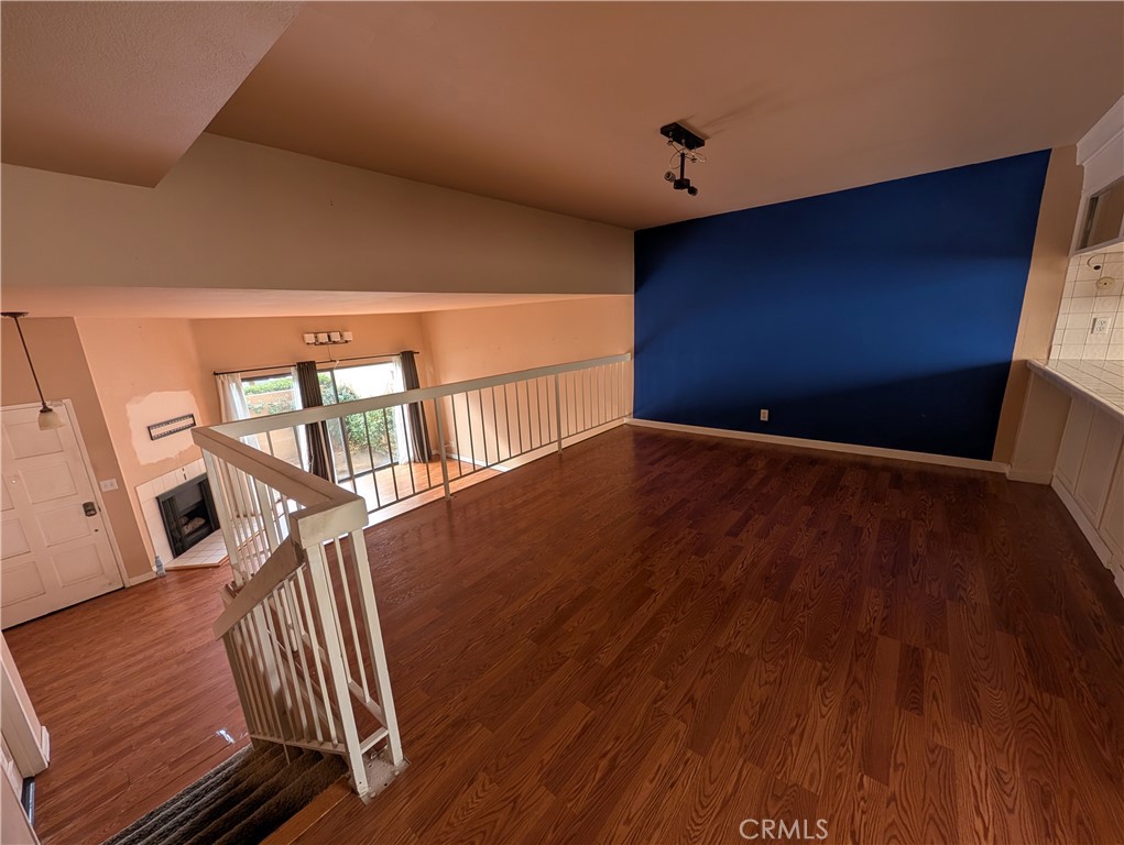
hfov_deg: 110.5
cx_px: 562
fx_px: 390
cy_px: 422
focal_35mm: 12
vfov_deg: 94.6
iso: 67
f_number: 1.7
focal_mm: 2.02
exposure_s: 1/83.6
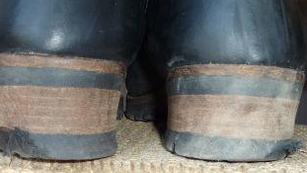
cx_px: 141
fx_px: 285
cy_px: 55
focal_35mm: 35
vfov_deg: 33.4
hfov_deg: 56.6
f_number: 3.3
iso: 100
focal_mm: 4.1
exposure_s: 1/30
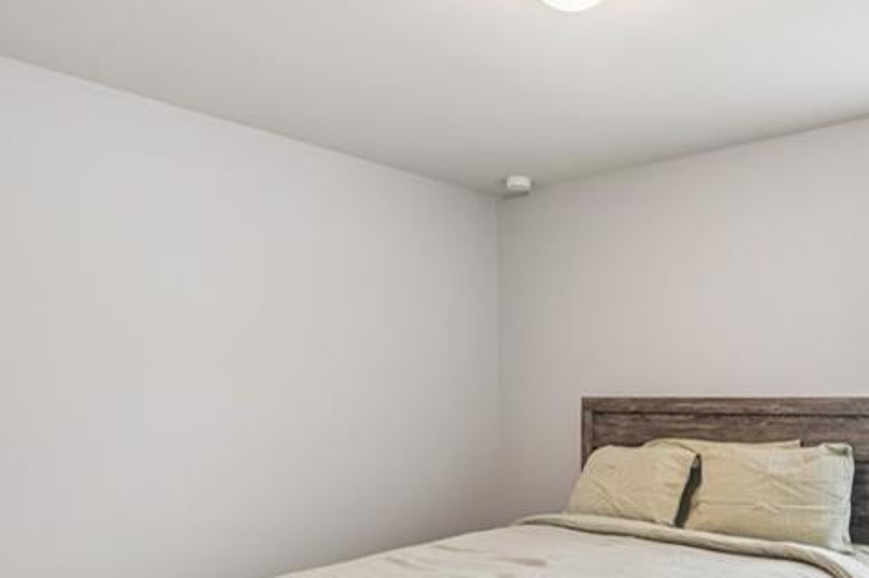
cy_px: 397
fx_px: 724
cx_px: 638
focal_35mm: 30
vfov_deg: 42.8
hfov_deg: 59.1
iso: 320
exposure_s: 1/5
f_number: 8
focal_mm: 14
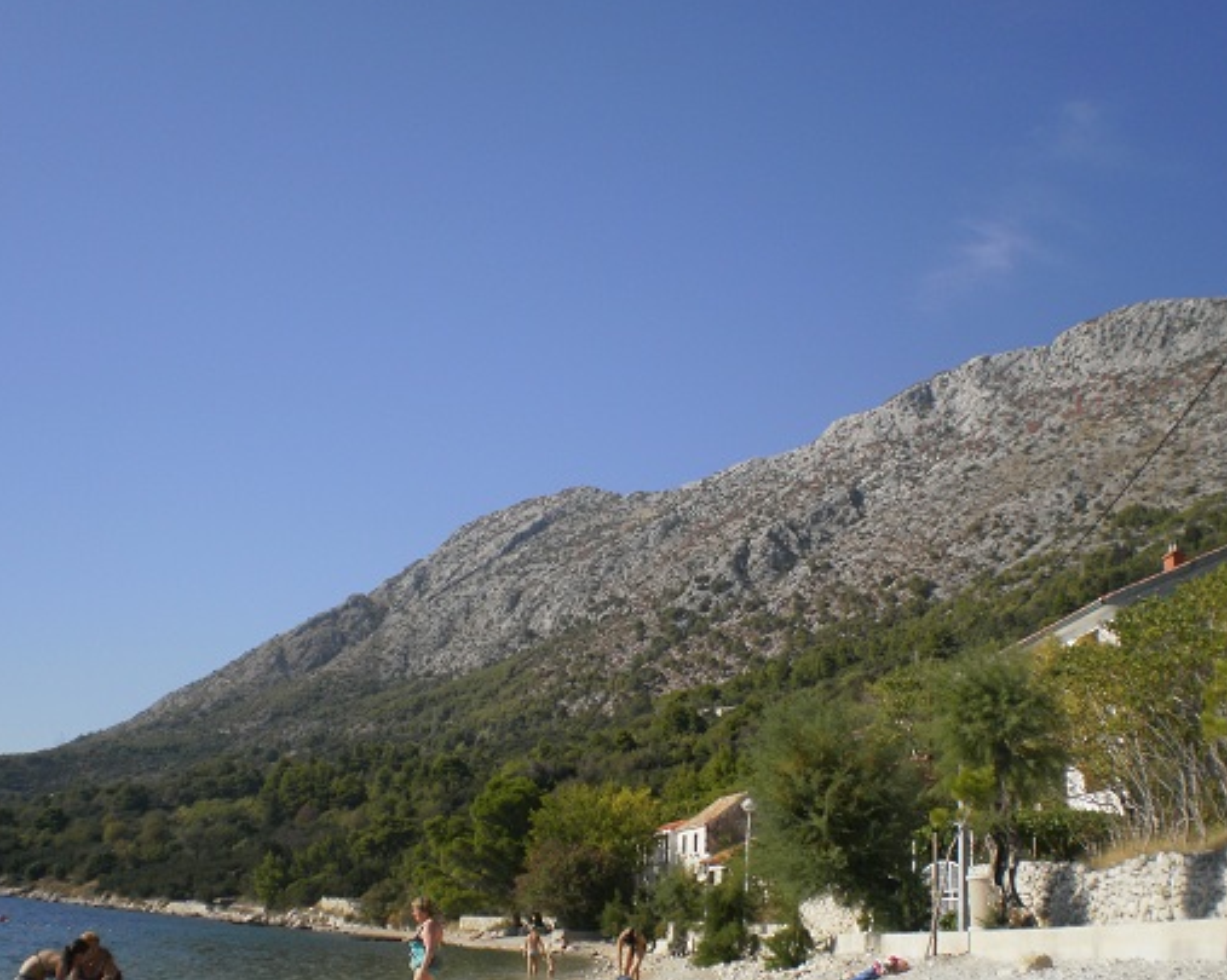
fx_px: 1379
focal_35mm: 38
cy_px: 485
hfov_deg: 48.0
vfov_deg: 39.1
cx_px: 607
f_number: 4.6
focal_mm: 6.3
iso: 100
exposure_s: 1/800
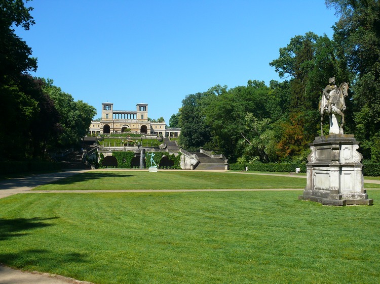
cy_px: 142
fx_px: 439
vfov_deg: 35.9
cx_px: 190
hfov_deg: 46.8
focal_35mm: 40
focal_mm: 8.4
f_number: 4
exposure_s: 1/250
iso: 100
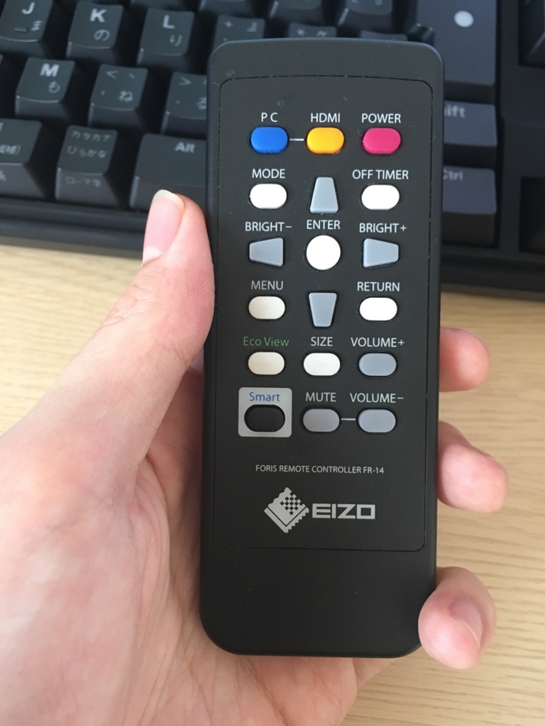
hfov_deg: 48.2
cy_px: 363
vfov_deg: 61.7
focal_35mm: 29
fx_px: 609
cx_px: 272
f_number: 2.2
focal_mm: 4.15
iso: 80
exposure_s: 1/15
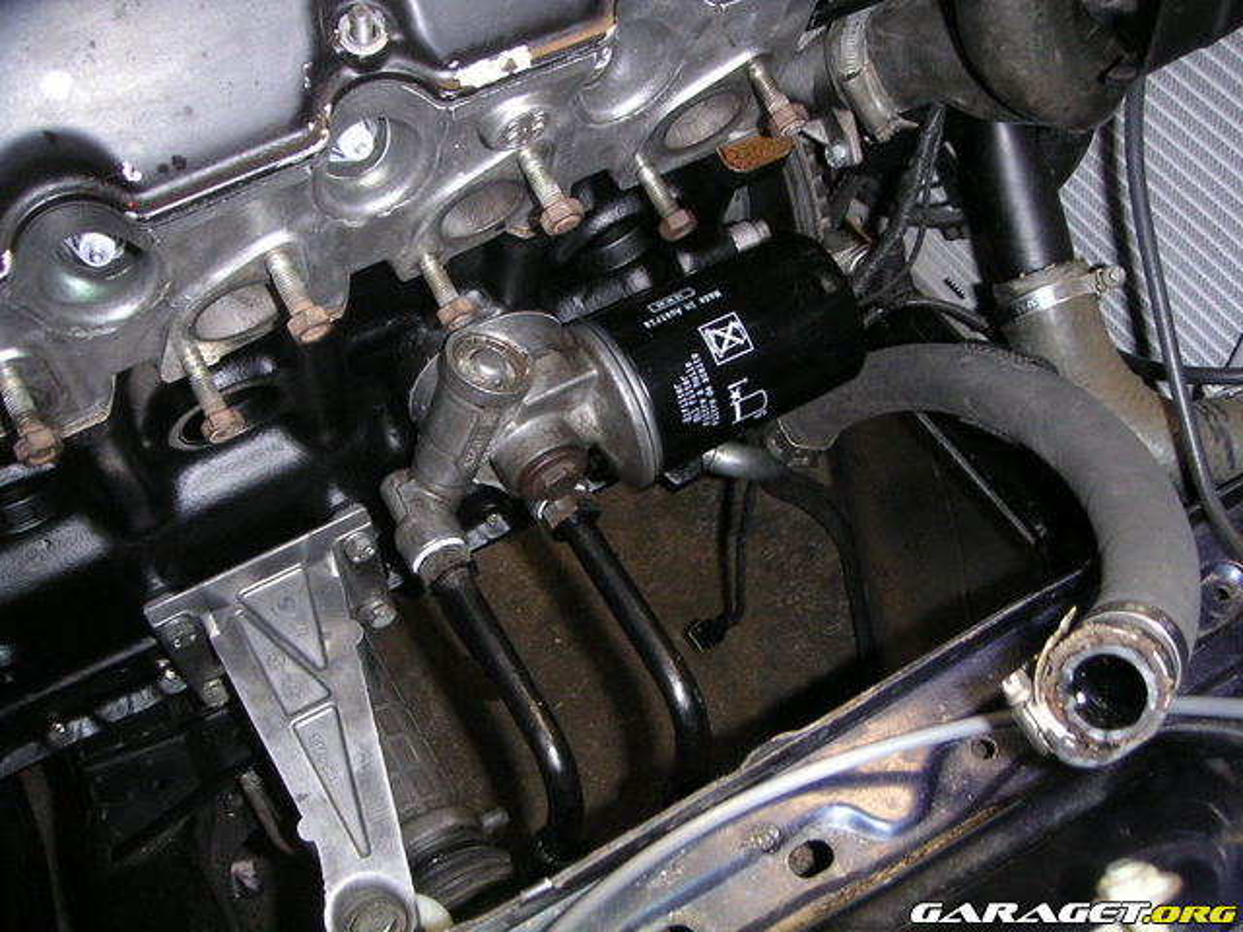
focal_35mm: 38
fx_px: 1365
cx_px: 622
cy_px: 466
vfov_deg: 37.7
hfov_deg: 49.0
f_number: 2.8
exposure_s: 1/45
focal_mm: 6
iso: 160
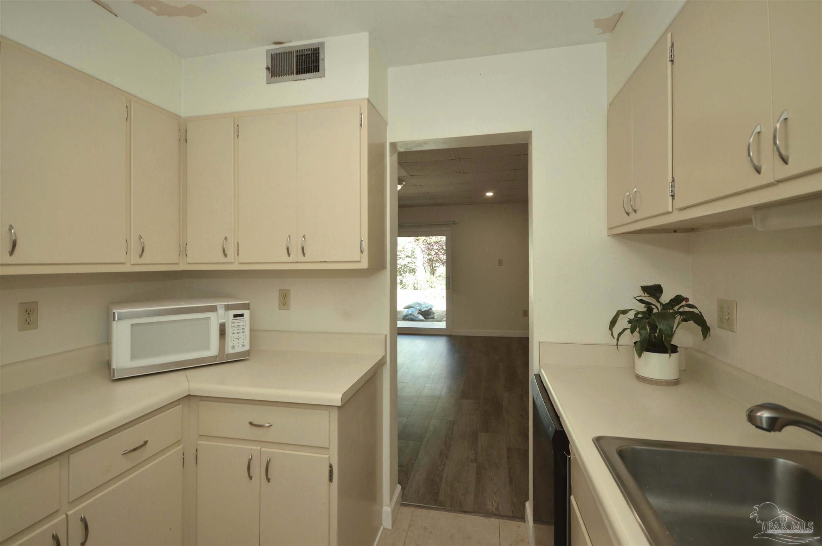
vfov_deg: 71.9
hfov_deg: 95.0
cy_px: 273
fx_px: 376
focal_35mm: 16
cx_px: 411
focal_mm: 11
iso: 400
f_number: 5.6
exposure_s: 1/80
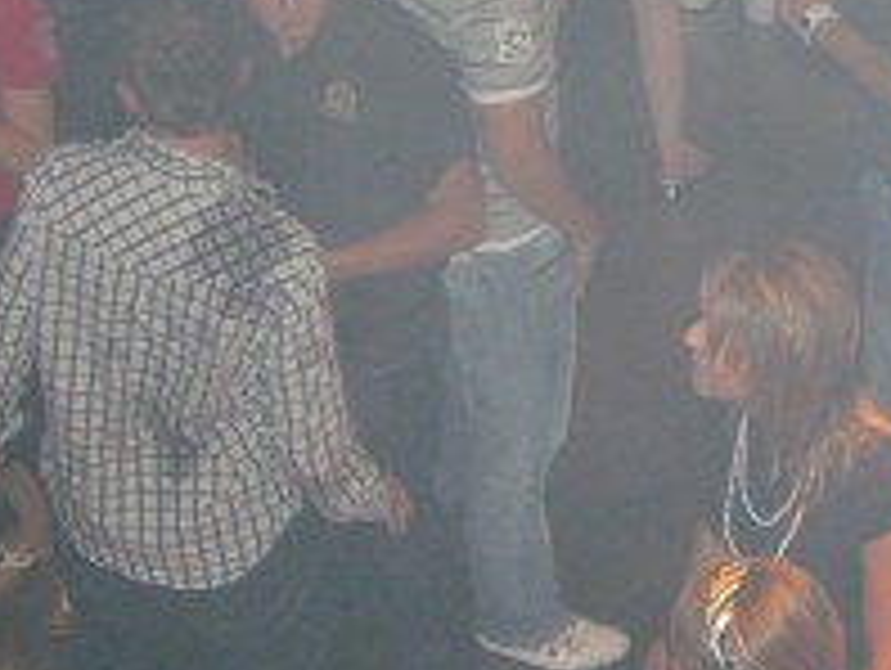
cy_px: -27
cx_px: 788
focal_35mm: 115
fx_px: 2964
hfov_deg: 16.9
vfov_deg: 12.7
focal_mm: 7.9
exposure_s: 1/60
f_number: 2.8
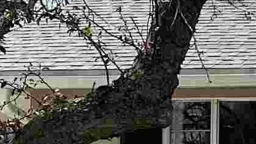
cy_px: 70
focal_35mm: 192
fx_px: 1303
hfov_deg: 10.4
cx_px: 504
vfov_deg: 6.3
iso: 80
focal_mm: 6.86
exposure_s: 1/3717
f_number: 1.78
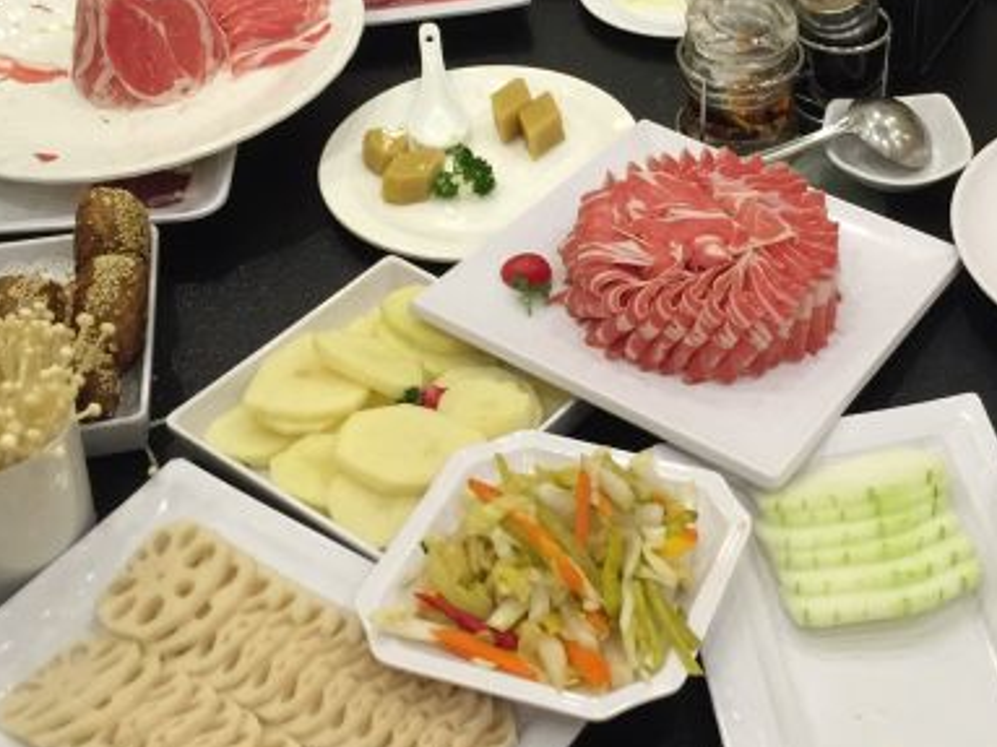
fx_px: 1526
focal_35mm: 53
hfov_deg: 35.5
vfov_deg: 27.5
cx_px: 731
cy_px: 324
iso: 100
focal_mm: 4.15
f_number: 2.2
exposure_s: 1/17
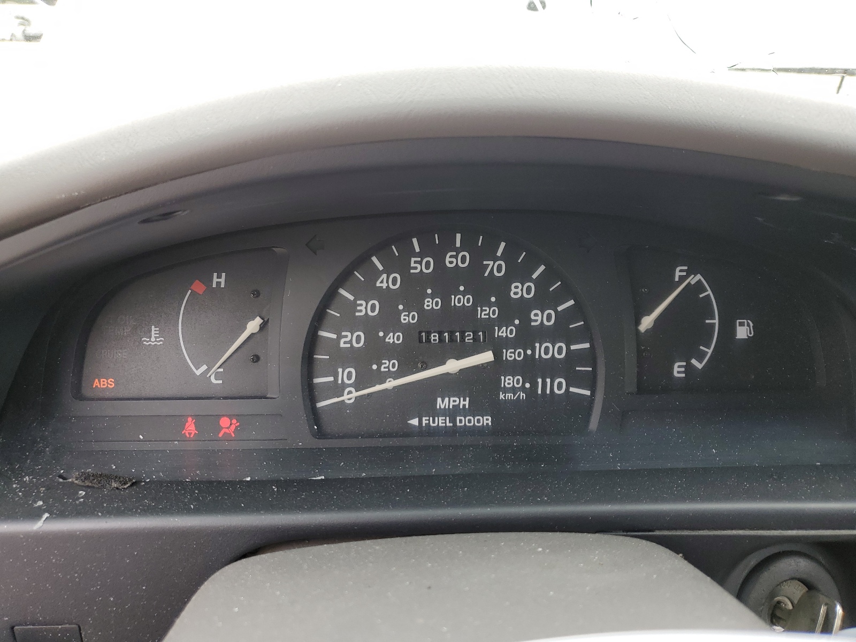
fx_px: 643
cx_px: 428
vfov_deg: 53.1
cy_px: 321
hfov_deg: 67.3
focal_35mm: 26
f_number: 1.5
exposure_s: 1/204
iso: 50
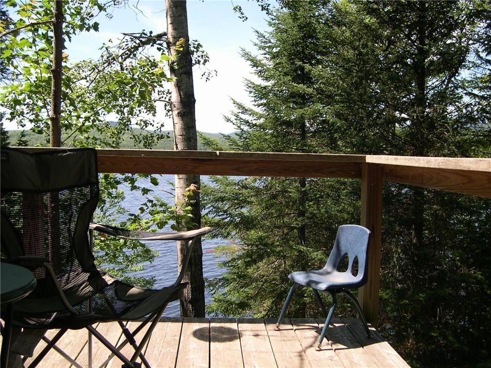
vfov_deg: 37.7
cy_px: 184
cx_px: 246
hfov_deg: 49.0
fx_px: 539
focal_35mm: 38
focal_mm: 8
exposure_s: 1/494
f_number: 2.8
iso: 100
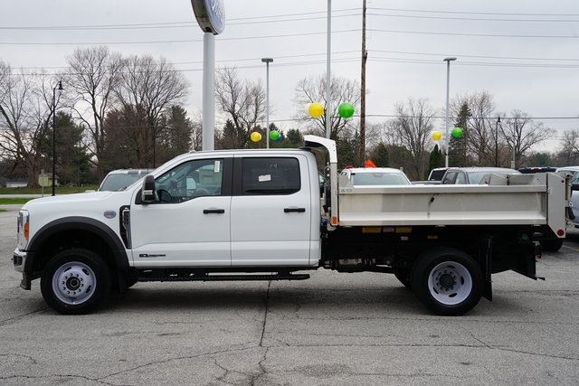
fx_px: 708
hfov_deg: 44.5
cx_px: 290
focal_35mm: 44
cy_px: 193
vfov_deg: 30.5
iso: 100
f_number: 9
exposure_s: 1/80
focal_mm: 44
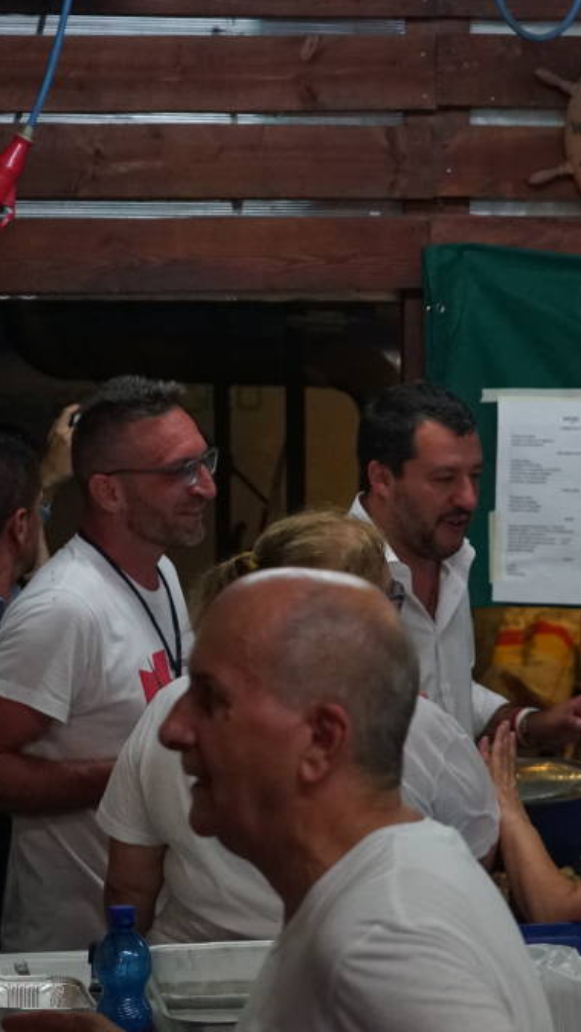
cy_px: 517
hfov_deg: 10.9
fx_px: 3039
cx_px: 384
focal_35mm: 111
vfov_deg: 19.3
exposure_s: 1/800
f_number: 5.6
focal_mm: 70
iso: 8000
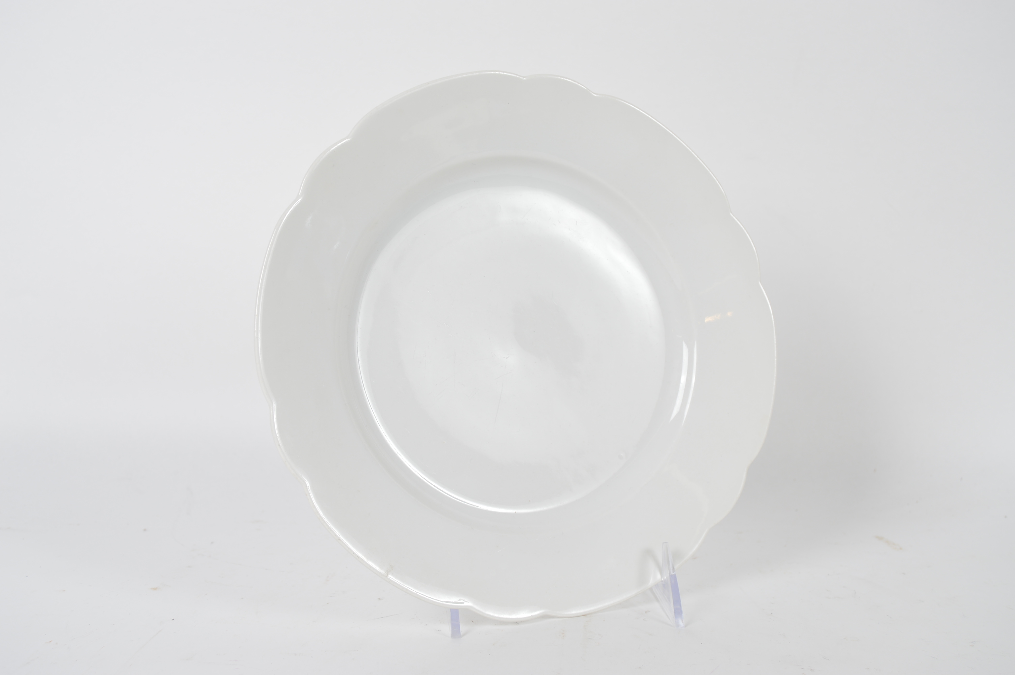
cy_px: 338
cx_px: 508
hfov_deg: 46.4
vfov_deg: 31.8
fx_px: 1183
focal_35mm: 42
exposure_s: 1/80
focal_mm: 28
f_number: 5.6
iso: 100
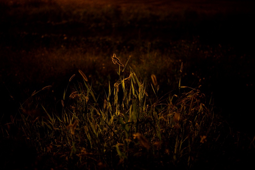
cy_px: 85
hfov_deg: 54.4
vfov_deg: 37.8
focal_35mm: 35
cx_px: 128
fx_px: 248
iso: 1600
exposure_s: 1/13
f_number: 1.4
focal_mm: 35
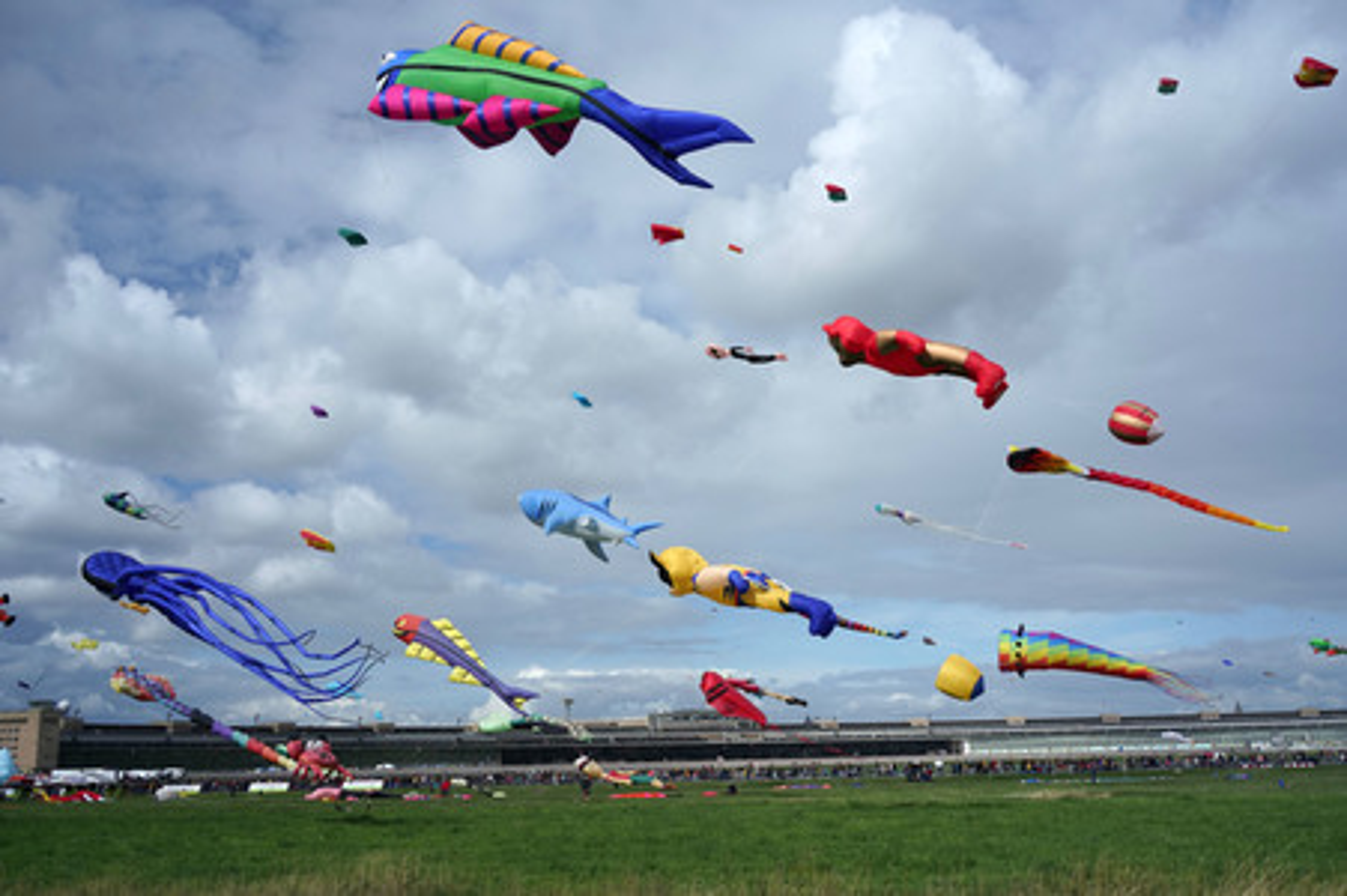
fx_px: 1271
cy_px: 448
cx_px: 674
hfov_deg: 55.8
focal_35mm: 34
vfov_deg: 38.8
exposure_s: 1/1250
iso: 640
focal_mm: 34
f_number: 8
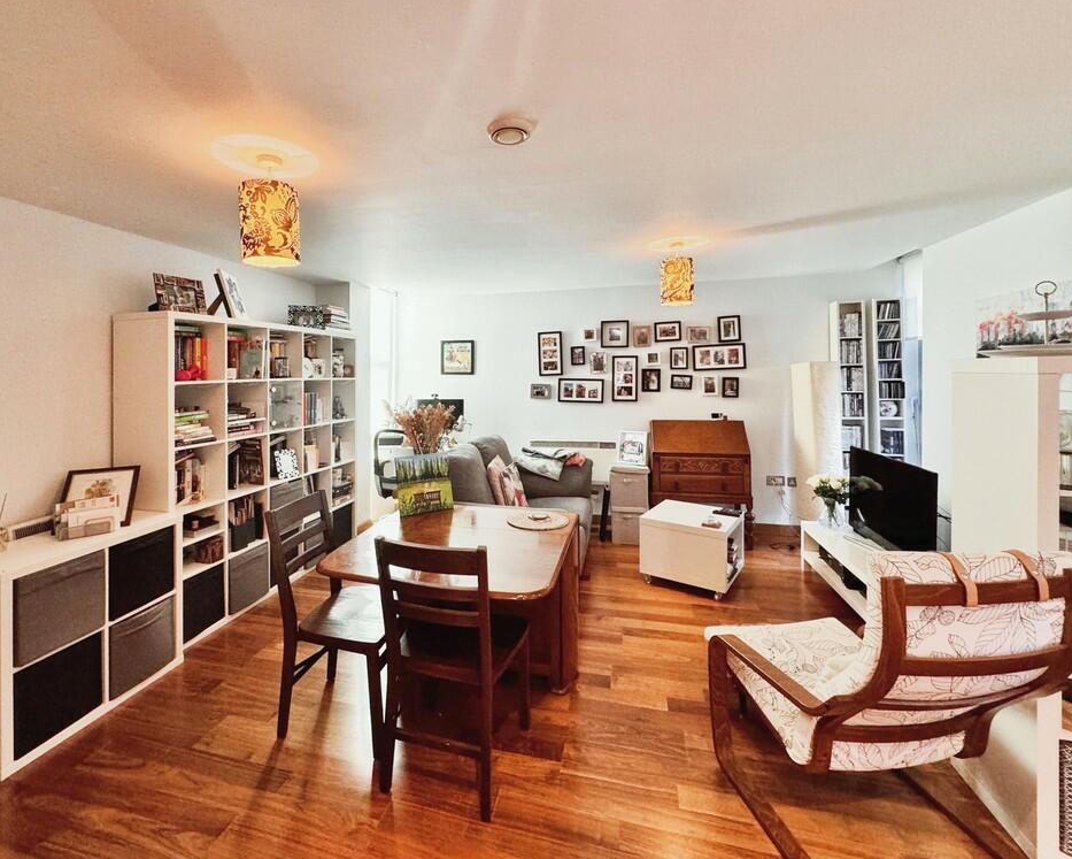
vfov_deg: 84.1
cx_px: 495
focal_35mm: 15
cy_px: 435
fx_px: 476
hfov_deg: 96.6
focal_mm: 2.22
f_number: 2.2
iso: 250
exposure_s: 1/100
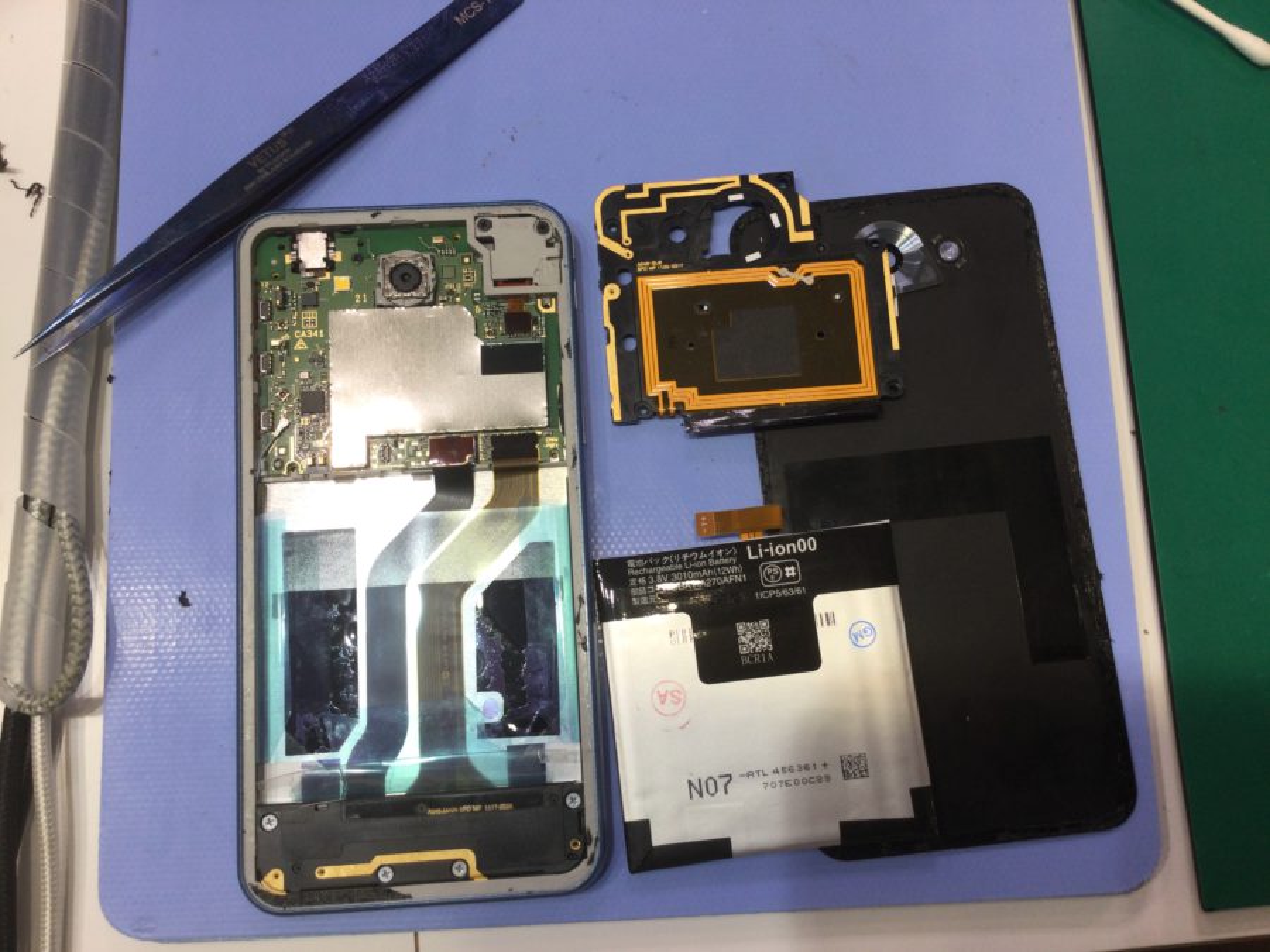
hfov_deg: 58.4
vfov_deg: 45.4
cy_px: 476
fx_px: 1137
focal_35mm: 31
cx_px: 635
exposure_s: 1/100
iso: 25
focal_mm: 3.3
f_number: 2.4
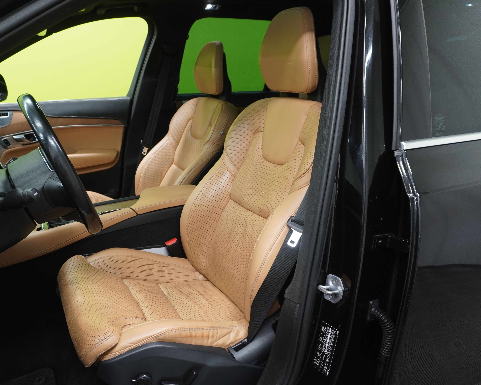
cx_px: 208
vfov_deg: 48.5
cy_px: 196
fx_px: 427
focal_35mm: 30
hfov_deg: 58.6
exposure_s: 1/30
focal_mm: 16
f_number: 3.5
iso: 500
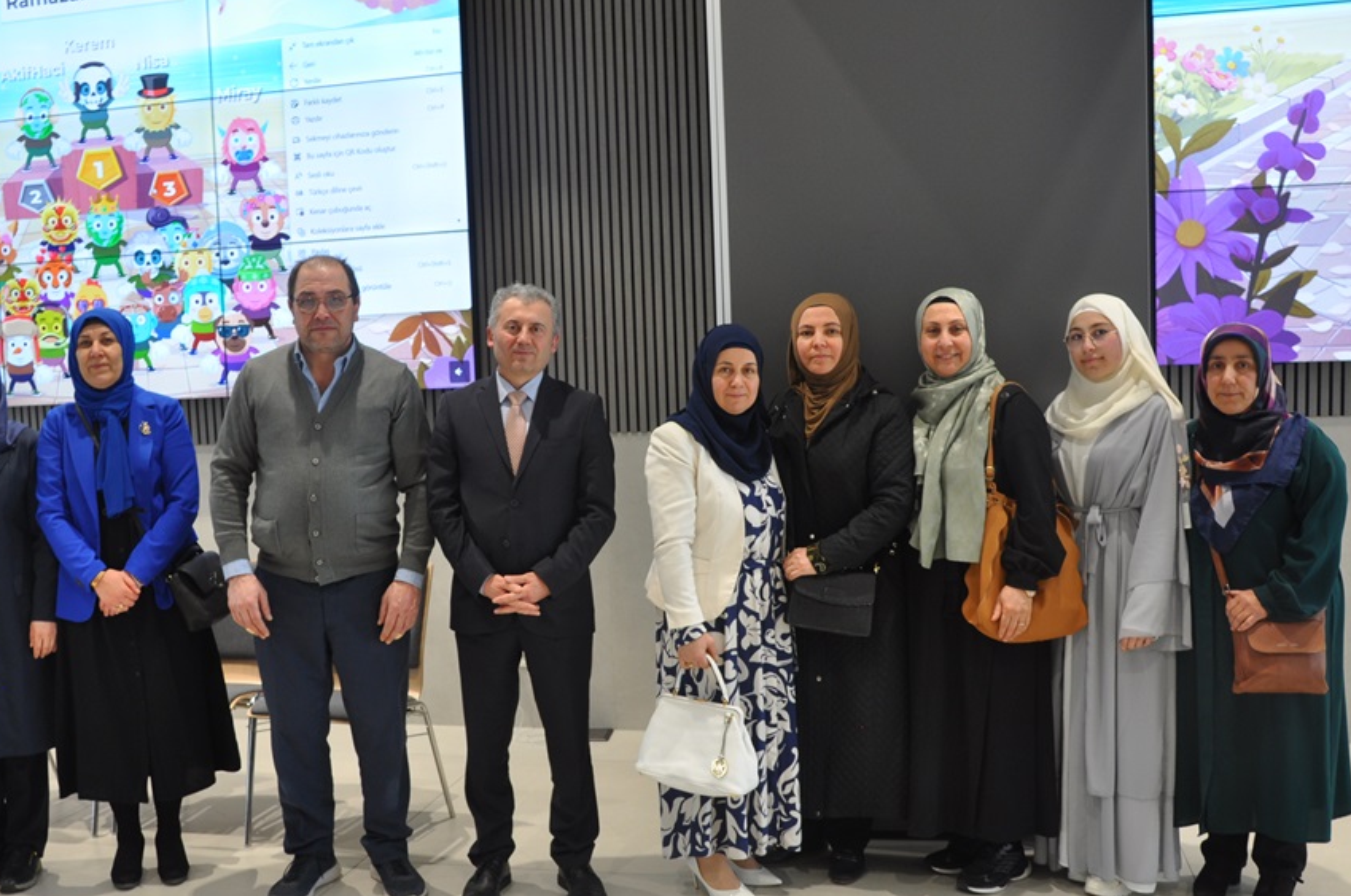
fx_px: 1311
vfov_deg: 37.6
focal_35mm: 35
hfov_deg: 54.4
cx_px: 597
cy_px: 516
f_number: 5.6
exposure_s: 1/30
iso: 400
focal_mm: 18
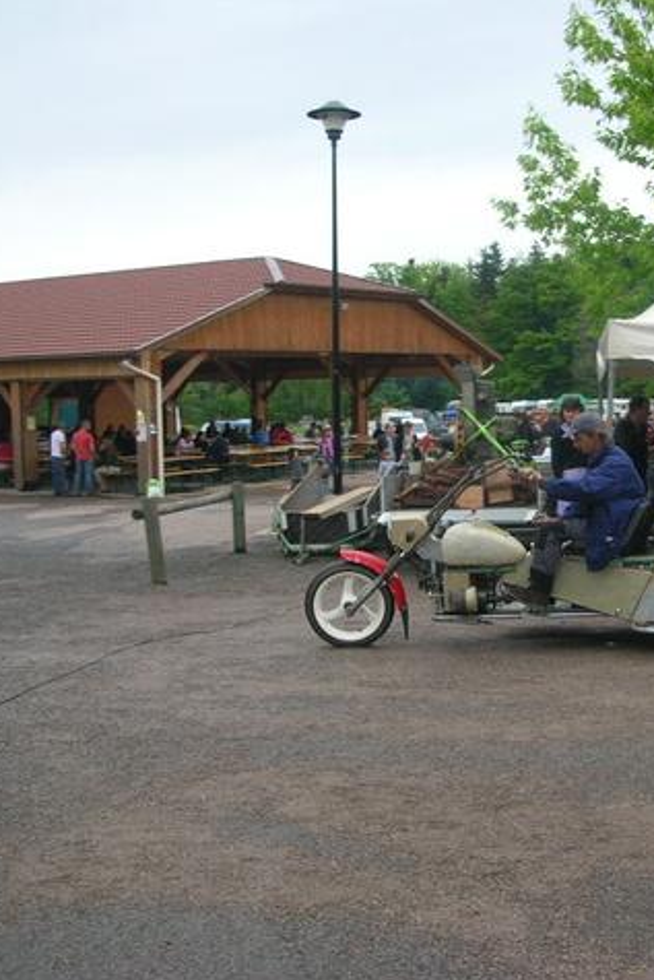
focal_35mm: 49
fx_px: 1334
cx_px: 547
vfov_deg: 40.3
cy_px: 493
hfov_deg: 26.9
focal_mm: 5.8
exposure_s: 1/227
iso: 50
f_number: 2.8
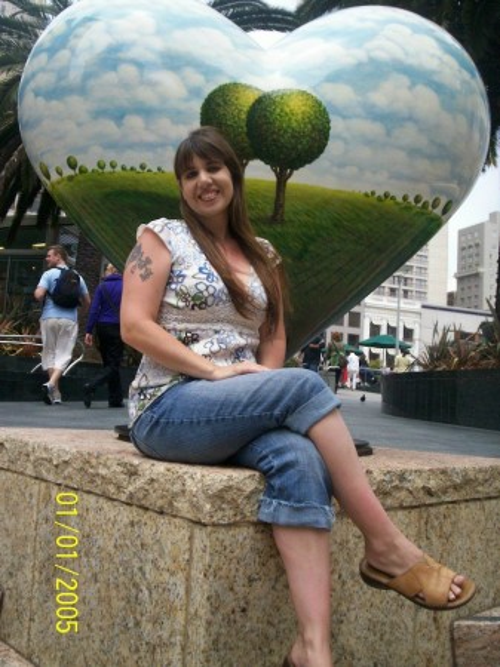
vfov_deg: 51.4
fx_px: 694
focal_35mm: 36
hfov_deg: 39.6
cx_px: 250
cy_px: 334
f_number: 4.5
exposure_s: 1/431
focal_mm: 5.9
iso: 100
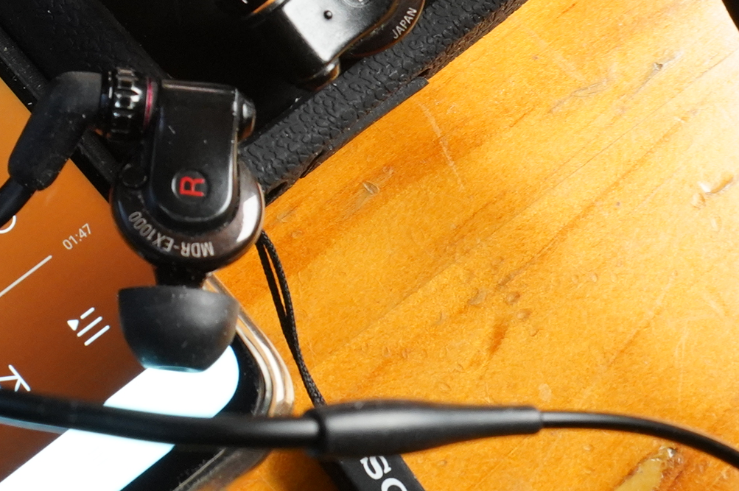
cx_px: -309
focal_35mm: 96
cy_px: -15
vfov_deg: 14.0
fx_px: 1969
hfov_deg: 19.1
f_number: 9
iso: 4000
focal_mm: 32
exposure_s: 1/40
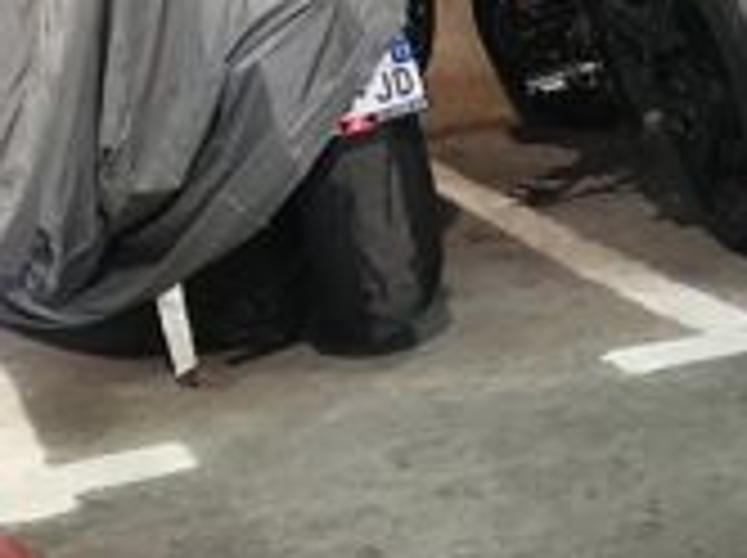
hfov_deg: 21.2
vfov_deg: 16.6
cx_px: 968
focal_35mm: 84
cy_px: -166
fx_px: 1810
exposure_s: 1/17
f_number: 2.2
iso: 250
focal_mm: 4.15
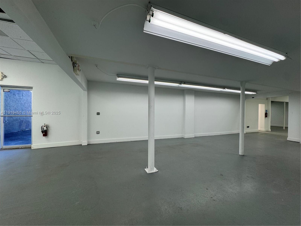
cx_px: 150
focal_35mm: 14
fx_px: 122
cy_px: 113
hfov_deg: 102.1
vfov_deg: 85.7
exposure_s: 1/120
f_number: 2.2
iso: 64
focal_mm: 2.22
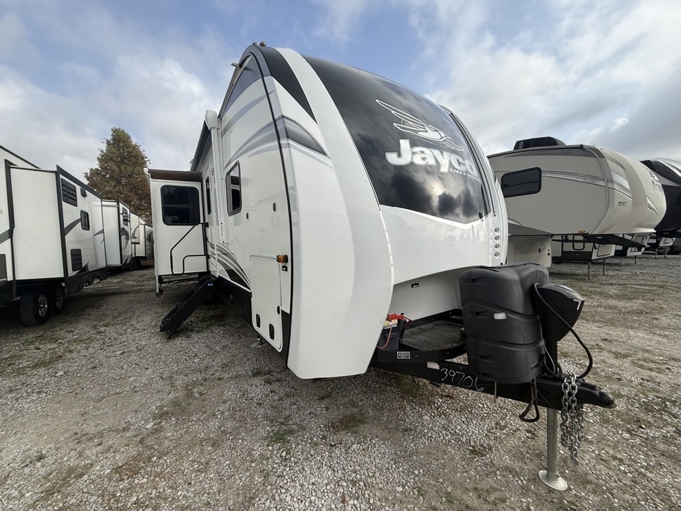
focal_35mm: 14
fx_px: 275
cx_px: 340
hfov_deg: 102.1
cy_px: 256
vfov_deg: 85.7
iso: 50
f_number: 2.2
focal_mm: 2.22
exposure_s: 1/2410
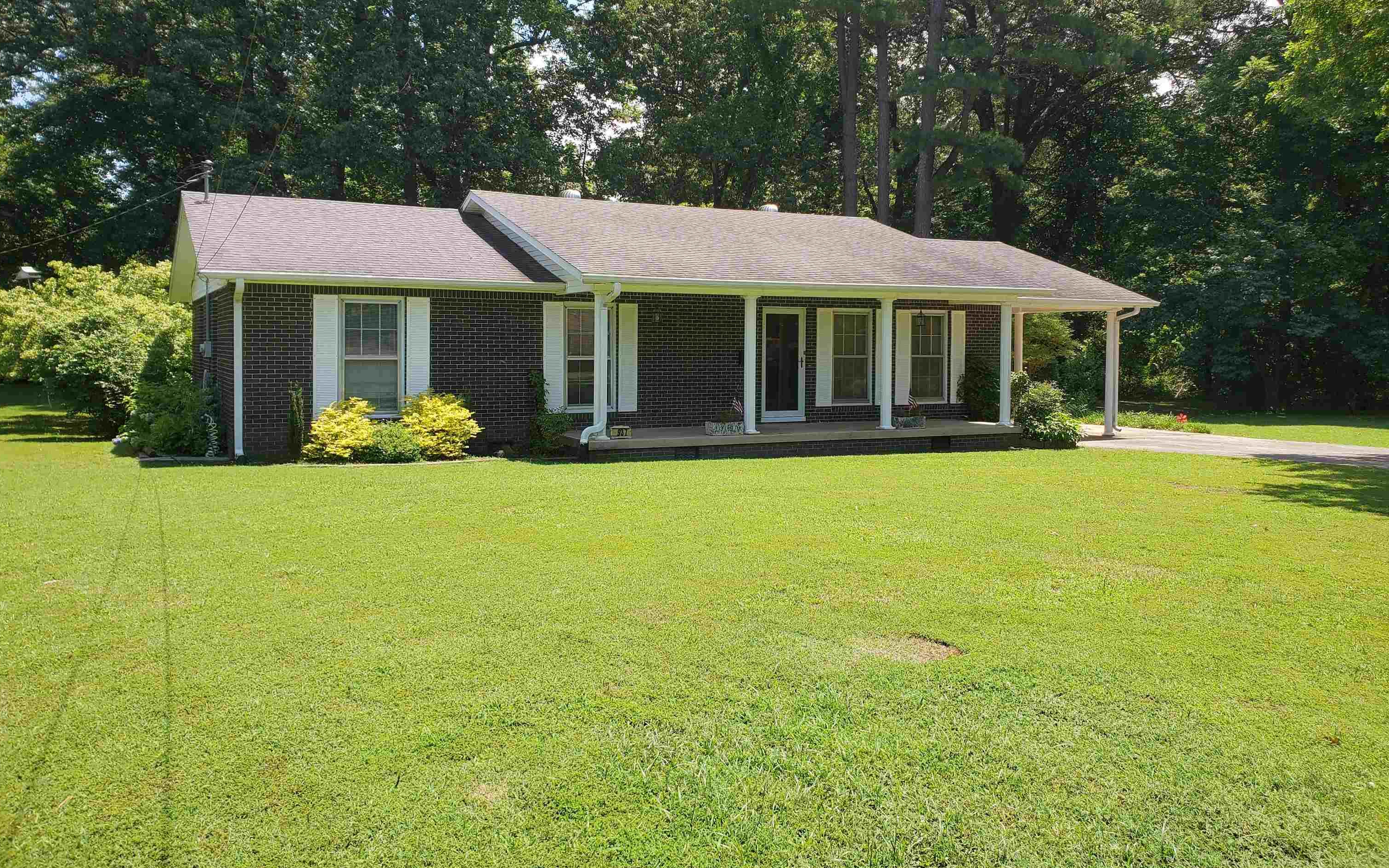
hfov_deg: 66.5
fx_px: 1060
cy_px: 366
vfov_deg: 44.4
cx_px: 684
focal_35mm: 28
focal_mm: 4.3
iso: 50
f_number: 2.4
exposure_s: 1/803
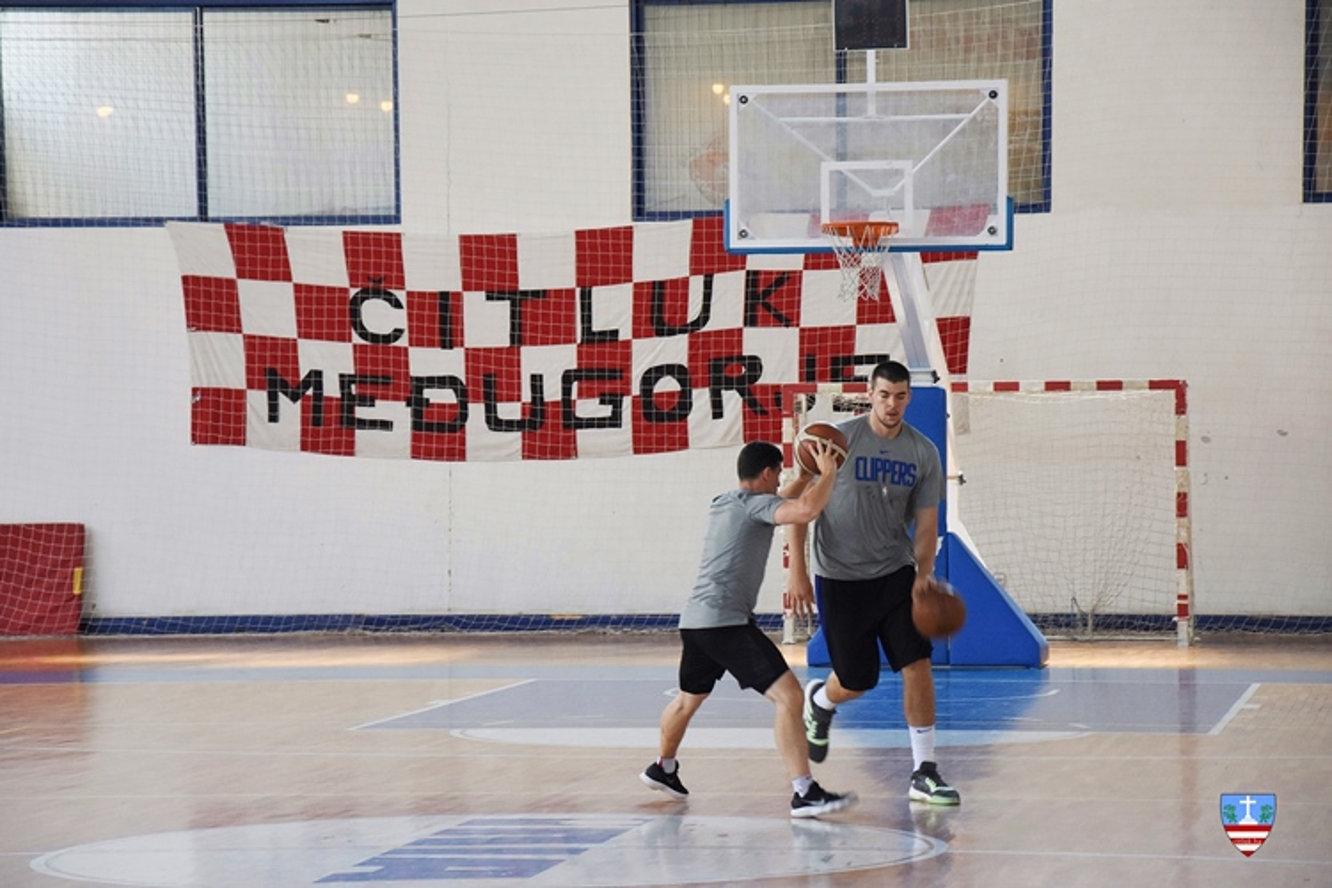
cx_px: 666
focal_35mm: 138
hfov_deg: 14.9
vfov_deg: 9.9
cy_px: 444
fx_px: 5106
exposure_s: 1/125
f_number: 5.6
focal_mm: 92
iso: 2000
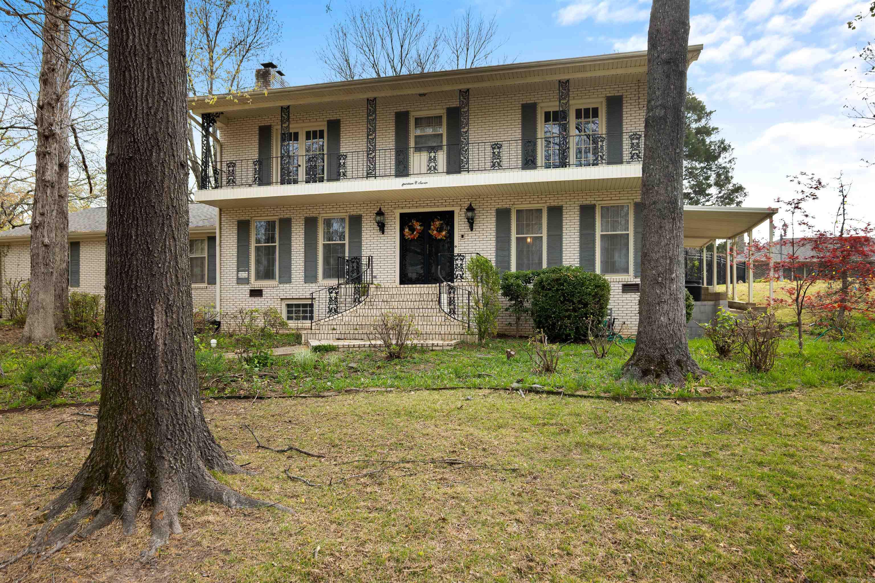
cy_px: 292
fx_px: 583
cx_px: 438
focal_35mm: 24
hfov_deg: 73.7
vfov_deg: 53.1
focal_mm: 24
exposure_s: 1/60
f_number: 6.3
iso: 100
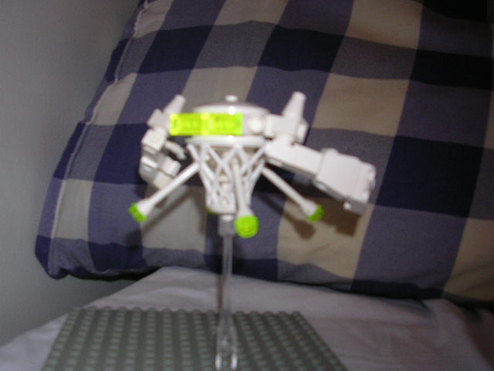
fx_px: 542
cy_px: 186
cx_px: 247
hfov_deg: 49.0
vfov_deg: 37.7
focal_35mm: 38
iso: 50
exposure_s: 1/60.1
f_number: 2.8
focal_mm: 5.8
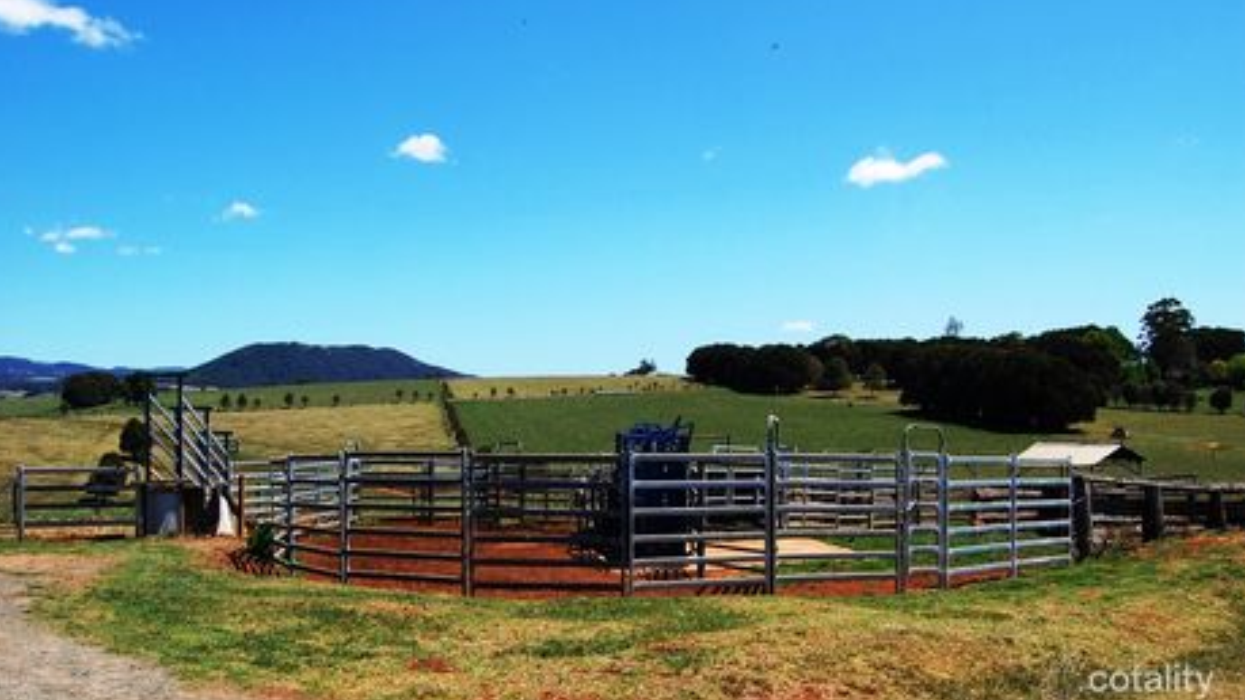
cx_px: 621
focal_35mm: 31
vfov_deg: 38.2
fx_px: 1008
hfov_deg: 63.4
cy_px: 311
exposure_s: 1/320
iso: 200
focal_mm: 19
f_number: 9
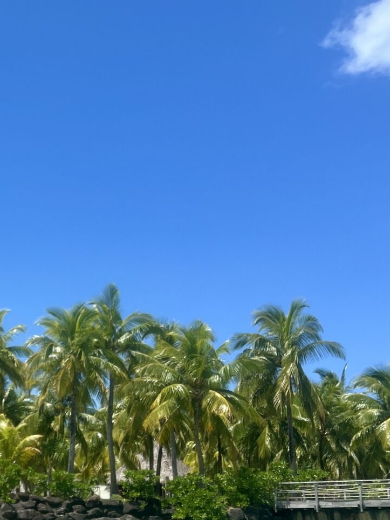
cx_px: -68
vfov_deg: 28.0
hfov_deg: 20.1
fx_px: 1037
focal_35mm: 69
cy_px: 335
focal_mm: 5.7
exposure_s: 1/4831
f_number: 1.5
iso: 50
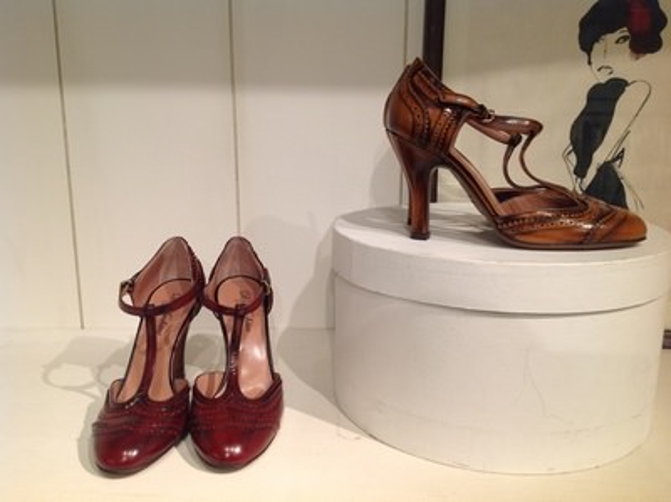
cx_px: 336
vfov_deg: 40.6
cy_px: 251
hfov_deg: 52.7
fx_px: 678
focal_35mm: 35
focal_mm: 4.28
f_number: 2.4
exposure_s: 1/100
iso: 80
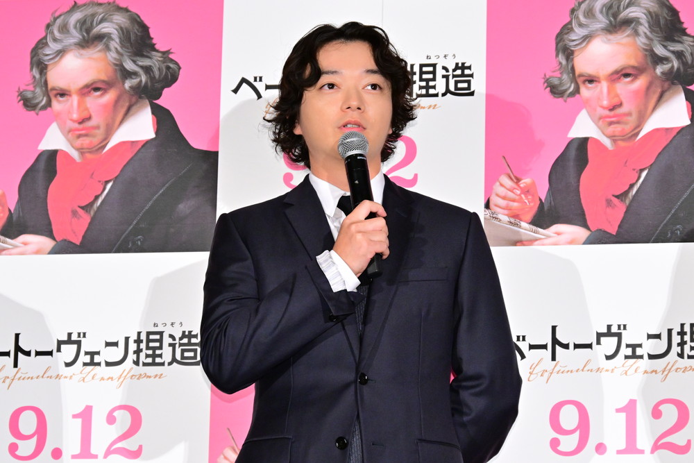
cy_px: 232
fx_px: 3316
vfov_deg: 8.0
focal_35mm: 172
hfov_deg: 11.9
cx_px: 347
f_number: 6.3
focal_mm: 115
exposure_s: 1/200
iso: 3200
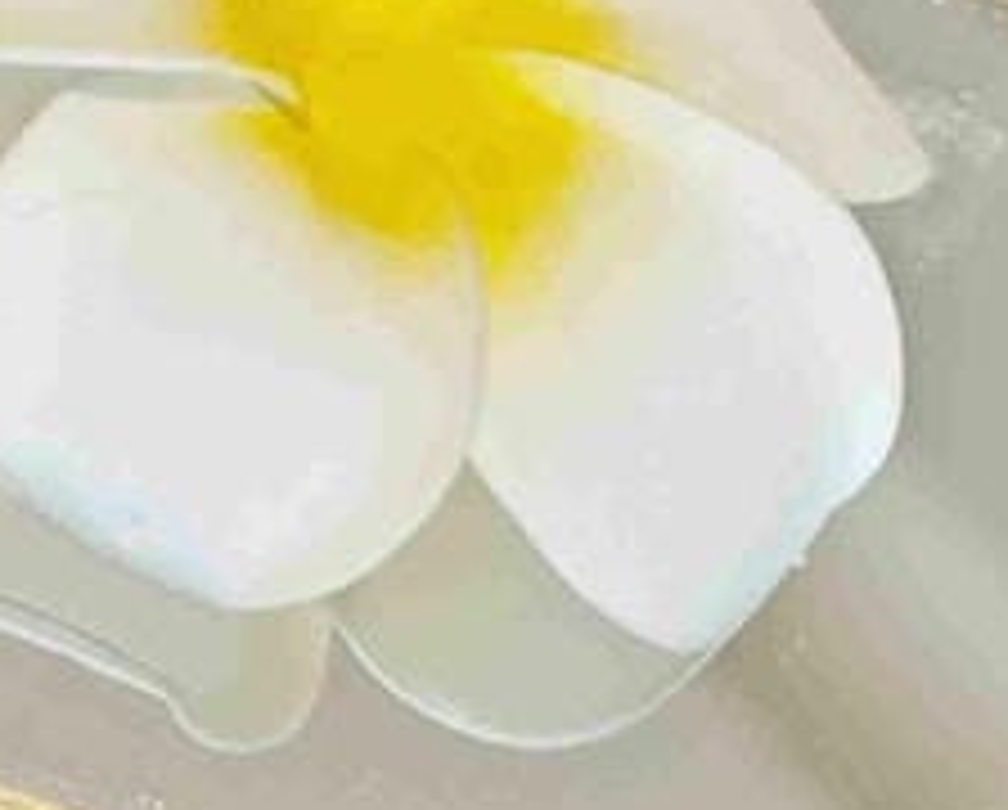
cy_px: -1098
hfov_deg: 13.9
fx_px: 3586
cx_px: -914
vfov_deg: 11.0
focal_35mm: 120
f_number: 2
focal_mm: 8.72
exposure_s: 1/120
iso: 250
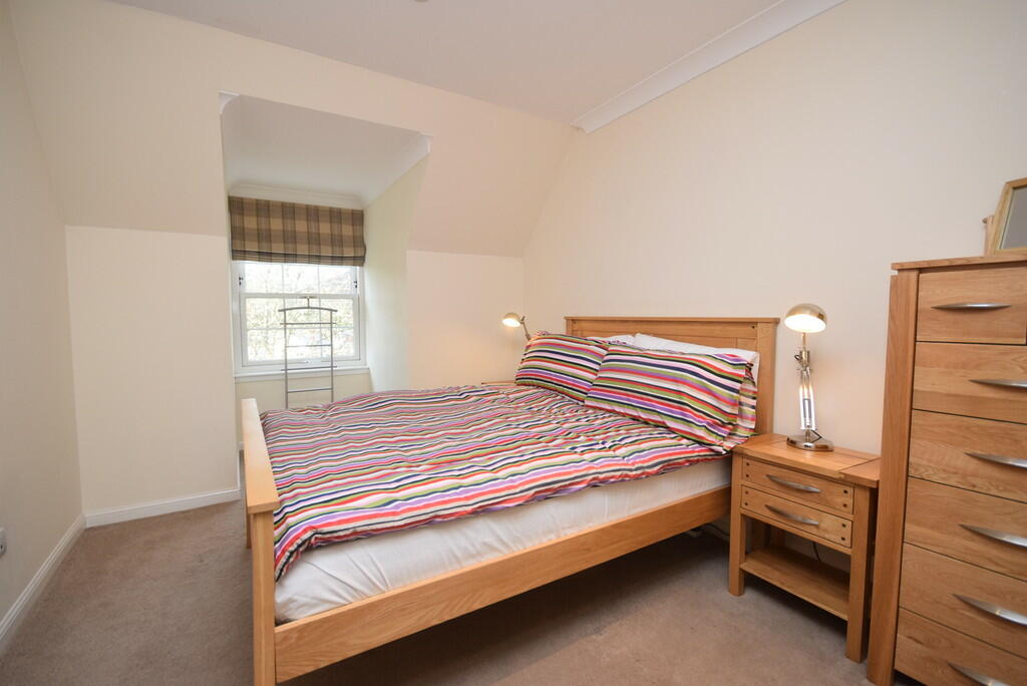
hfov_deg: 100.4
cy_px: 343
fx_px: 428
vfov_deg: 77.4
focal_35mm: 15
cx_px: 514
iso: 800
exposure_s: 1/100
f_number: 5
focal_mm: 10
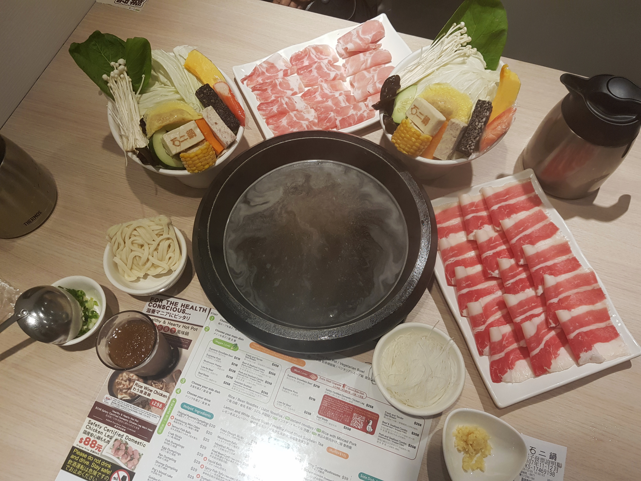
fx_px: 481
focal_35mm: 26
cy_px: 240
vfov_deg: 53.1
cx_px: 320
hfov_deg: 67.3
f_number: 1.7
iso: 80
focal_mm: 4.2
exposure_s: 1/120
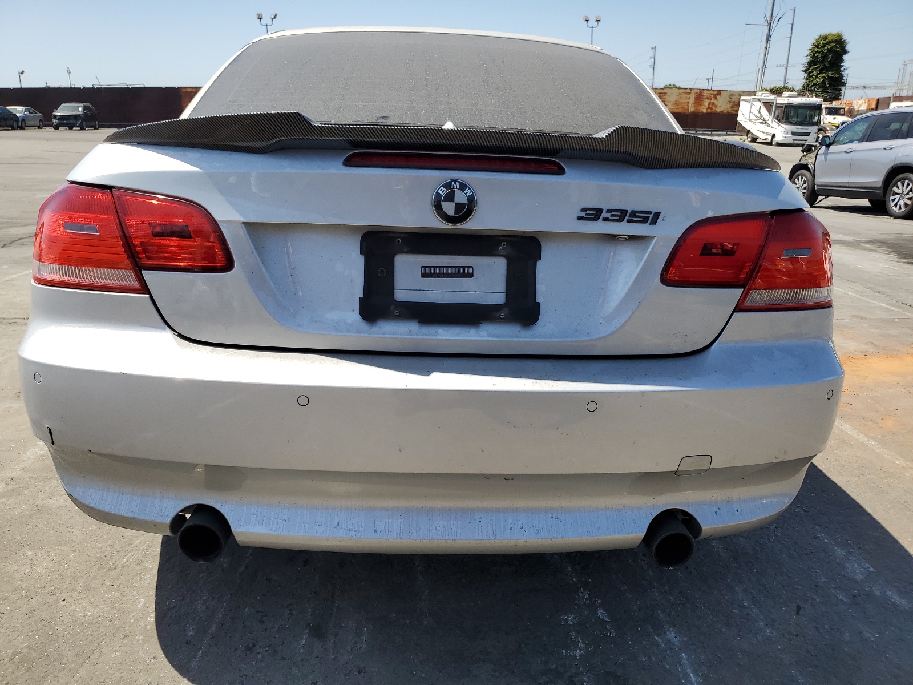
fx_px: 686
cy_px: 342
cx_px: 456
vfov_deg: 53.1
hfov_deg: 67.3
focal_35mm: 26
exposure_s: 1/2500
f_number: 1.5
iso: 50
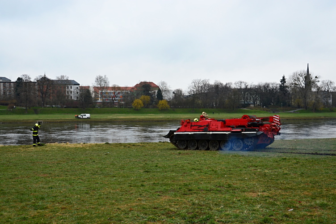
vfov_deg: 31.8
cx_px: 168
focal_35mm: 42
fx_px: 392
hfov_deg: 46.4
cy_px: 112
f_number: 5.6
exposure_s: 1/125
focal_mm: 28
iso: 100
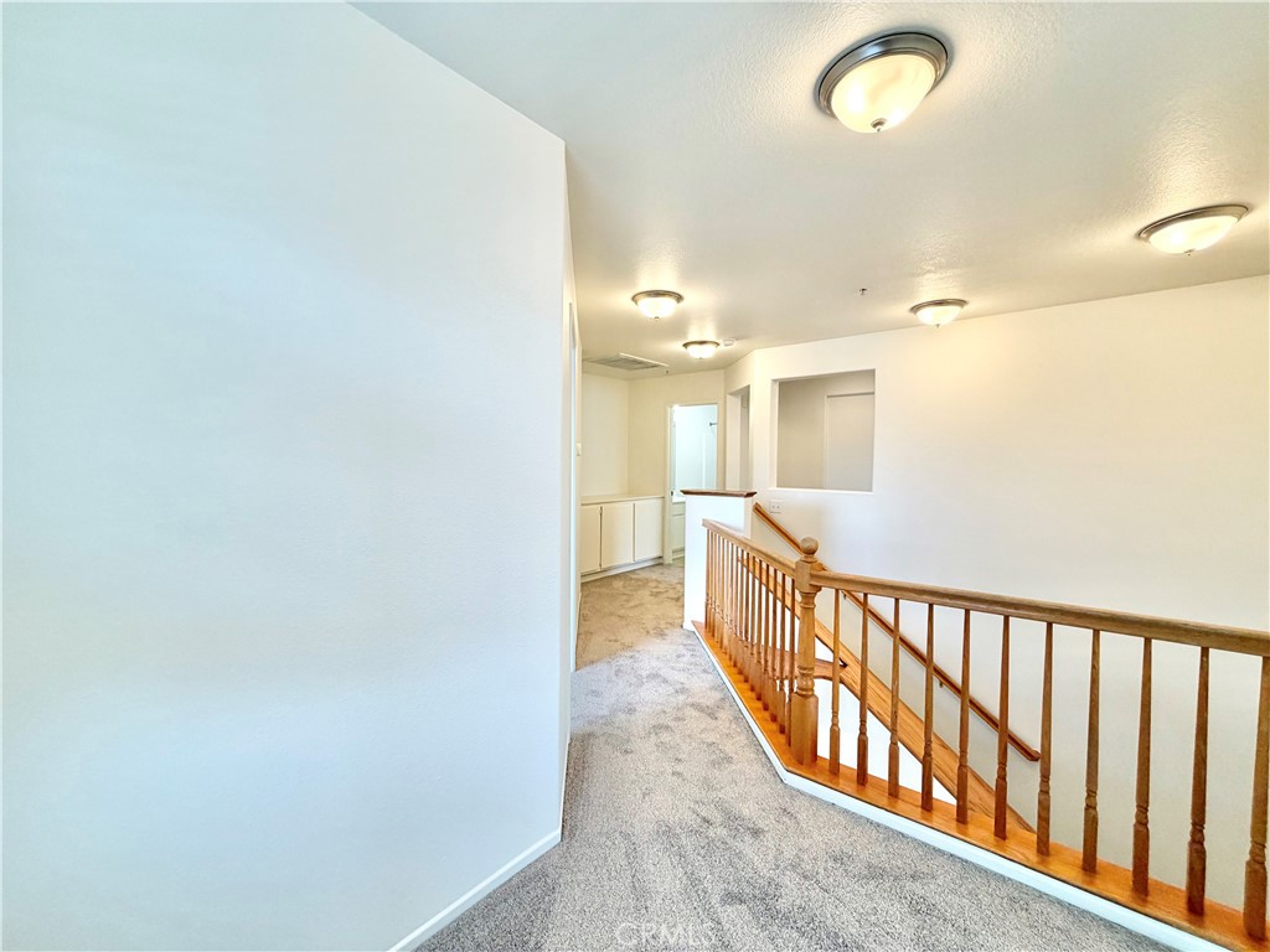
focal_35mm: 14
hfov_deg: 102.1
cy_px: 476
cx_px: 635
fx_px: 514
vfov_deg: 85.7
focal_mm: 2.22
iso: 100
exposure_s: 1/120
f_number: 2.2
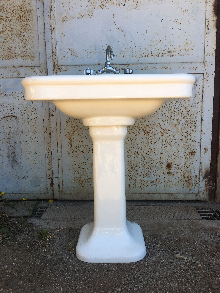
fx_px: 246
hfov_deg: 48.2
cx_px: 110
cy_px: 146
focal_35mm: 29
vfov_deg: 61.7
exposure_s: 1/375
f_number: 2.2
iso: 25
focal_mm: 4.15
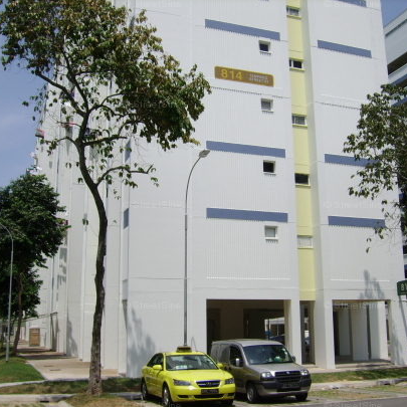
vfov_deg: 40.0
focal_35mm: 42
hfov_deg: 40.0
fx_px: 559
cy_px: 206
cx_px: 198
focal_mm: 5.95
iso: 50
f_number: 5.8
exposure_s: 1/917
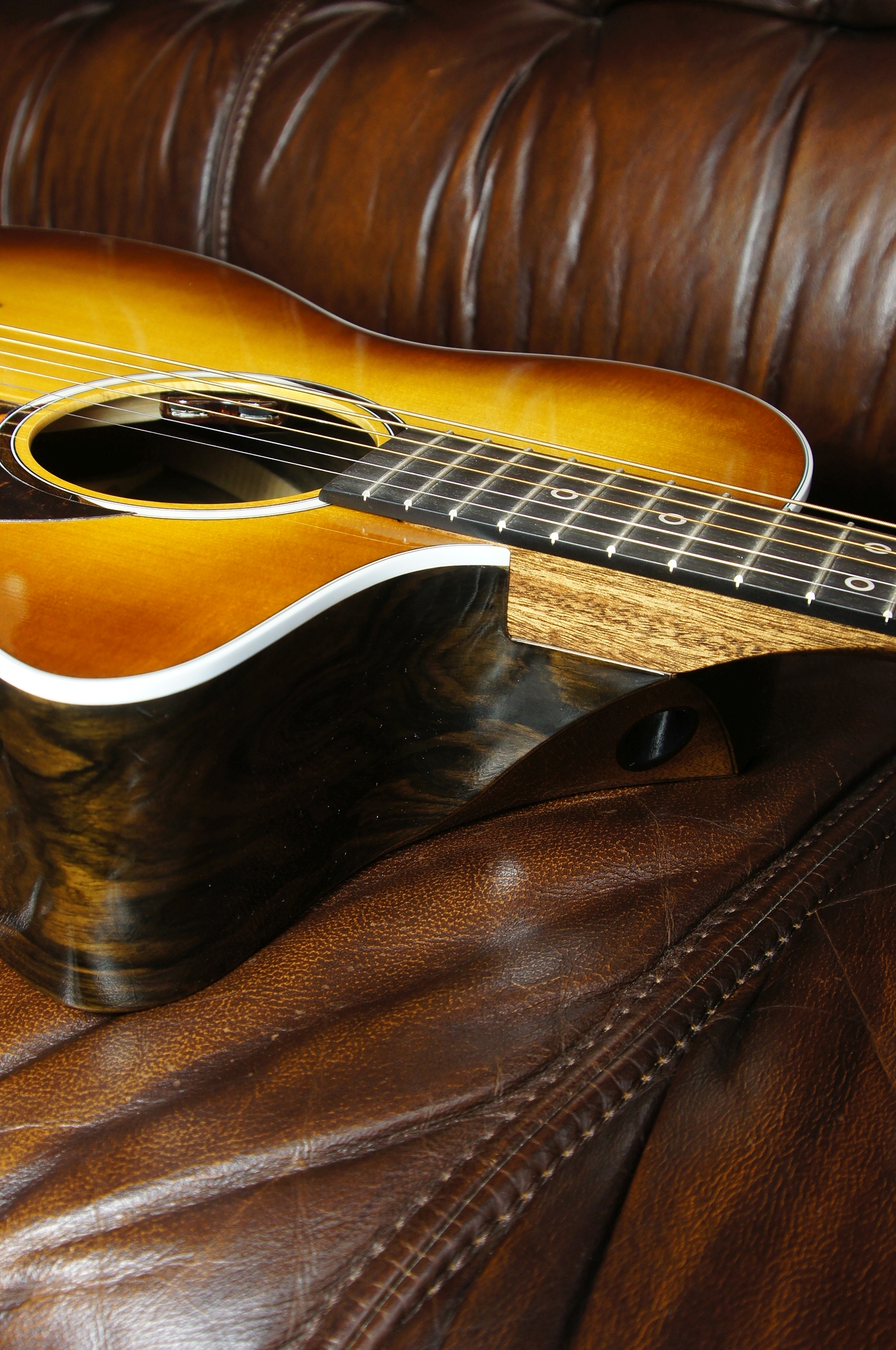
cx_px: 448
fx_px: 1572
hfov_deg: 31.8
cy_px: 675
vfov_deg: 46.4
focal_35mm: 42
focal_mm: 28
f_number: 8
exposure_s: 1/10
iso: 400
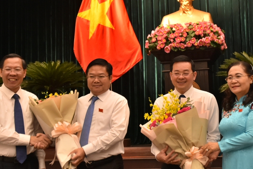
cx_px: 135
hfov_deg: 38.2
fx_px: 365
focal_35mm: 52
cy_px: 86
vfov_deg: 26.0
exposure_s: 1/200
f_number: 3.5
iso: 800
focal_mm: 28
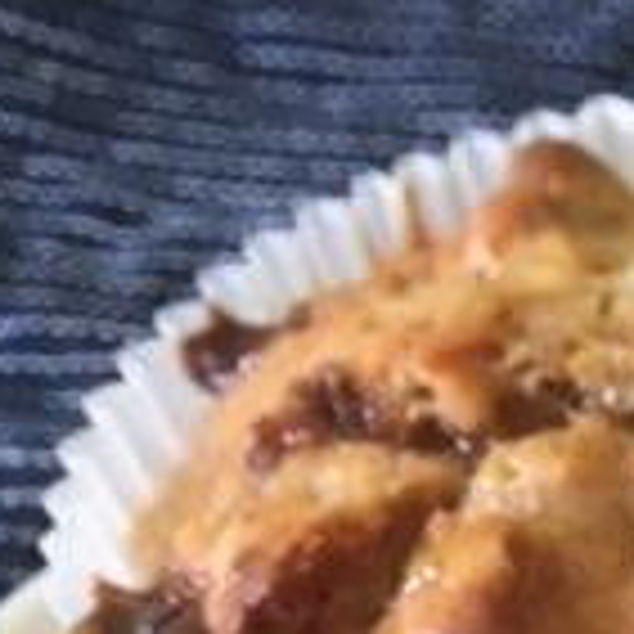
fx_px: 2404
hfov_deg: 14.0
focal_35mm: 116
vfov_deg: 13.0
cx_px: 980
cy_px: 1286
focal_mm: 4.15
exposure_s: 1/33
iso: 32
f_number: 2.2
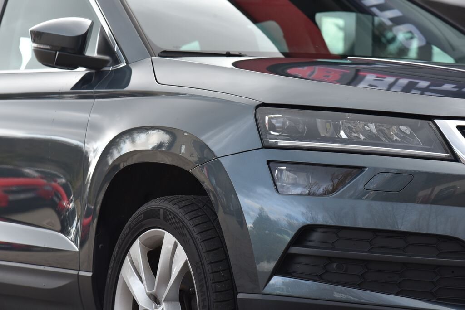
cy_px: 155
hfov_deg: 17.1
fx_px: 1551
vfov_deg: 11.4
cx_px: 232
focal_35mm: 120
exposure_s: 1/160
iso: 500
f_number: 6.3
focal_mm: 120
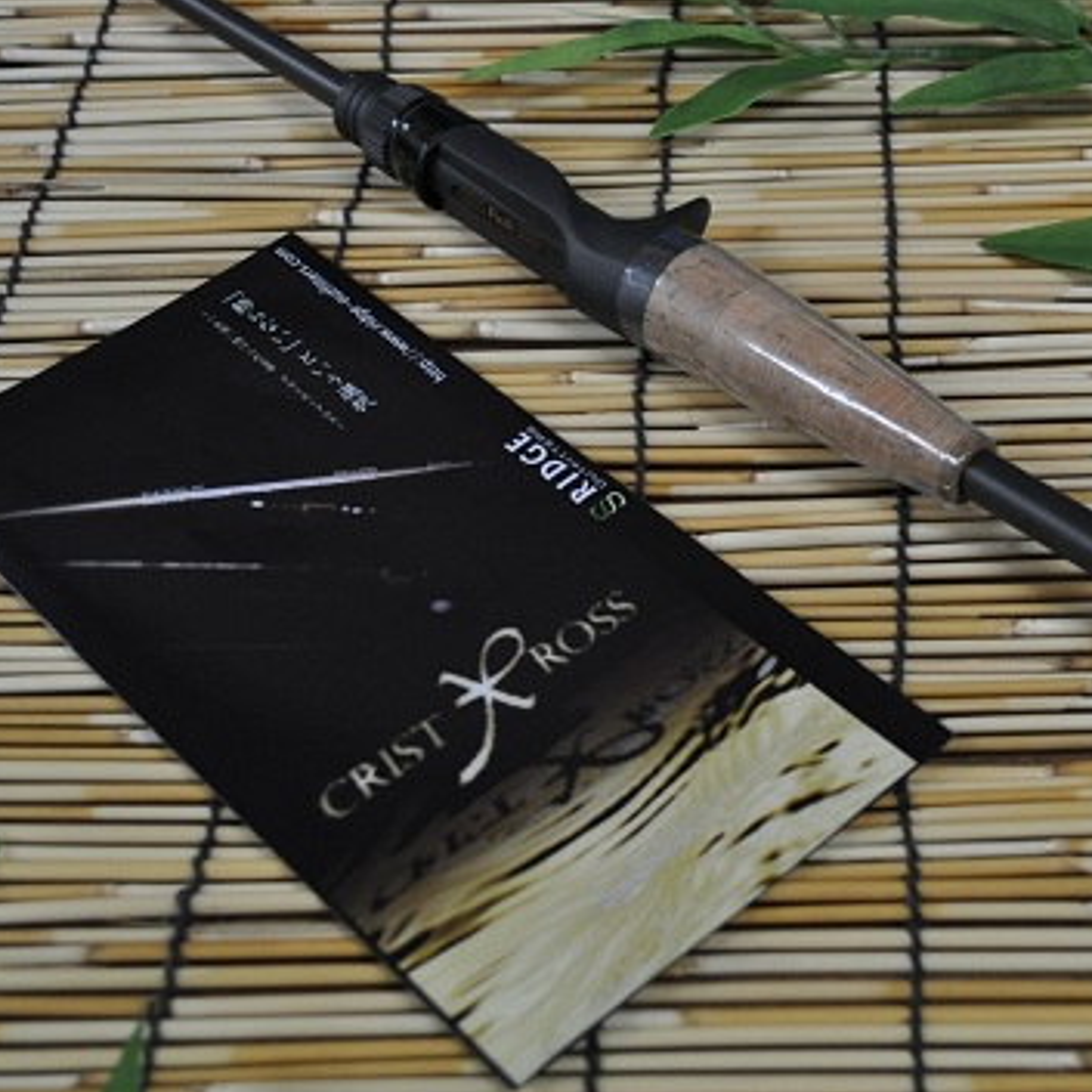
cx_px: 780
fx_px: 2320
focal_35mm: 65
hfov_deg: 26.2
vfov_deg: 26.5
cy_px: 504
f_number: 5
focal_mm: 28
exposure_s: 1/60
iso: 800
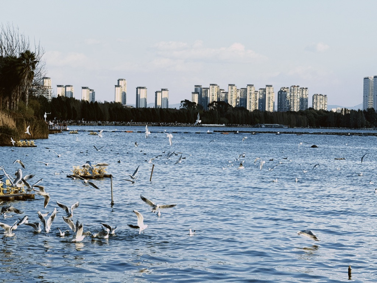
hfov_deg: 16.4
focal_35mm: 120
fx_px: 1307
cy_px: 142
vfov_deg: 12.3
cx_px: 188
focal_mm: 15.66
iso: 50
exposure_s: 1/591
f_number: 2.8
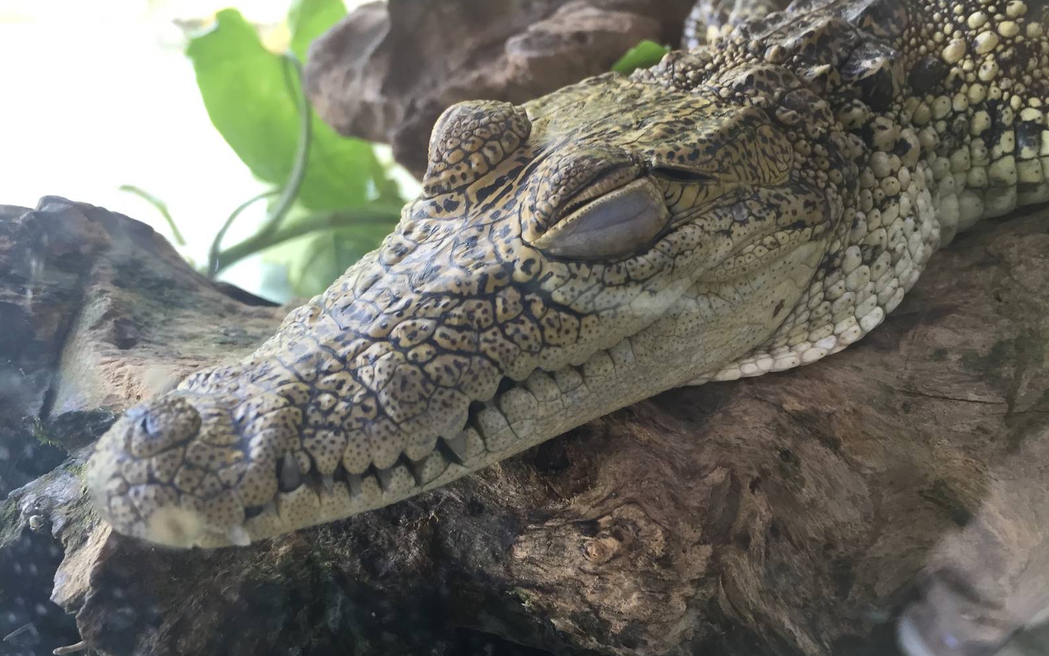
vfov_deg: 40.6
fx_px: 886
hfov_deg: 61.2
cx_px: 524
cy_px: 337
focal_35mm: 31
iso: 32
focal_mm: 4.15
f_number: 2.2
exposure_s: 1/30
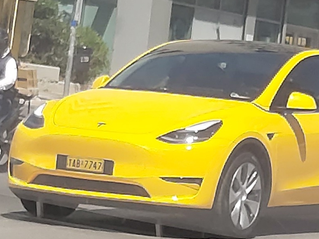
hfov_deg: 44.2
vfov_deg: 34.3
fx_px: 387
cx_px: 210
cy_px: 98
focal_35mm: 42
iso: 64
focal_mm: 3.92
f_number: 1.7
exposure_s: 1/833
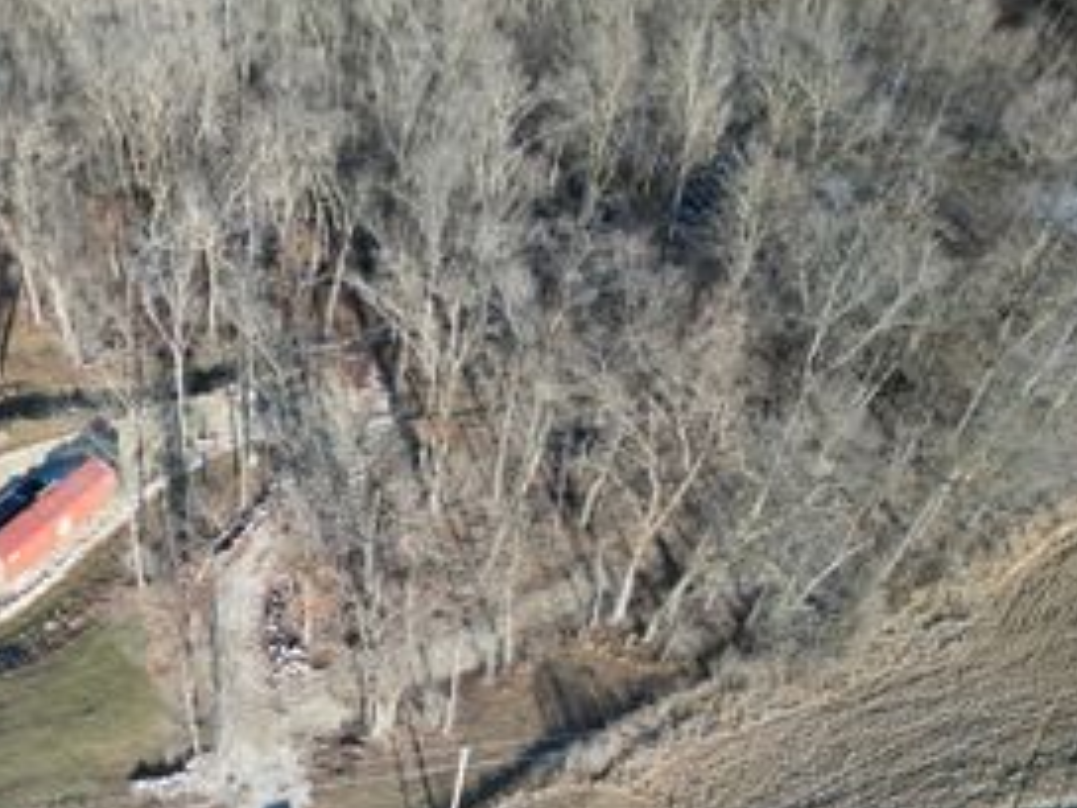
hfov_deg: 46.8
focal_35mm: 38
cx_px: 240
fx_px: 1182
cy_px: 541
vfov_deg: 37.3
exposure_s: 1/1000
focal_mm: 6.72
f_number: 1.7
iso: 100
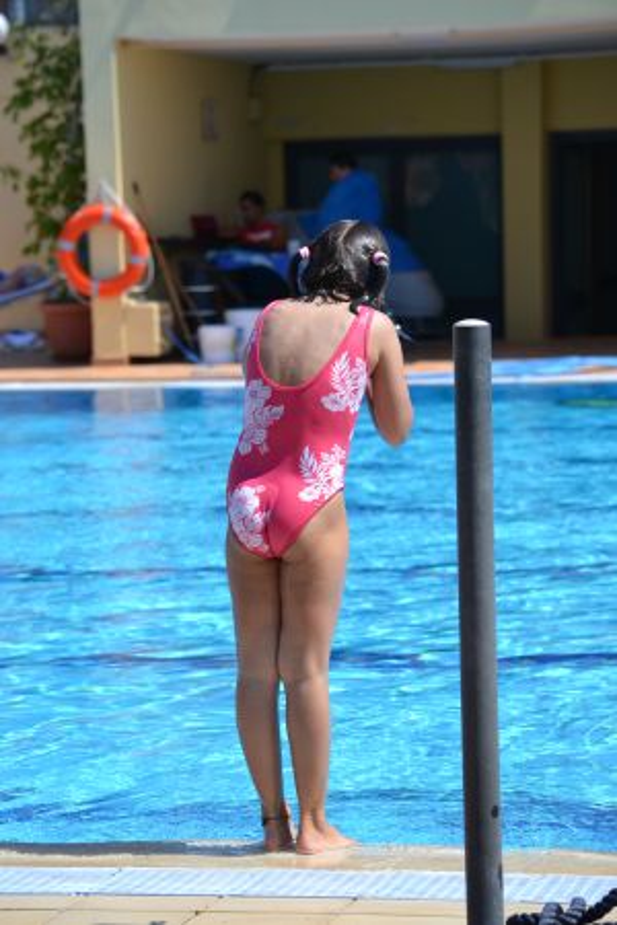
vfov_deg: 14.9
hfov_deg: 9.9
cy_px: 462
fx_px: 3547
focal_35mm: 138
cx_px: 308
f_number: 5.6
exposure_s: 1/1600
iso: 400
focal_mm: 92
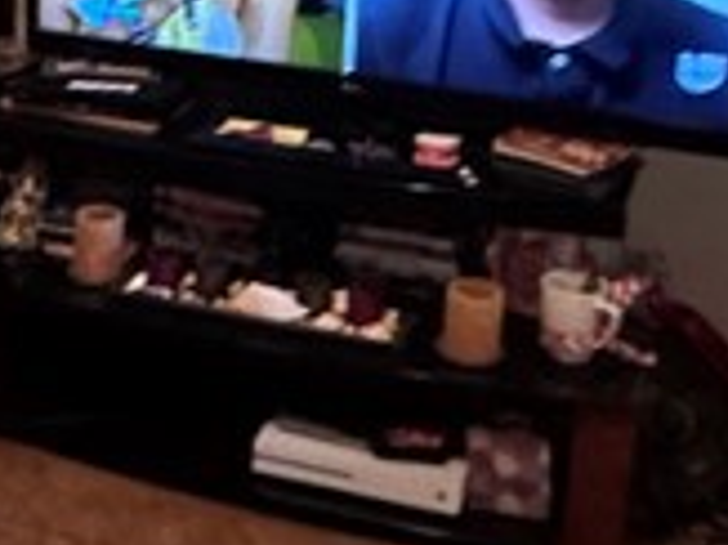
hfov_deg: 20.3
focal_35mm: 88
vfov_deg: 16.6
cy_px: 98
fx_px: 1849
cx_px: -228
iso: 320
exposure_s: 1/60
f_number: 2.2
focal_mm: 2.22
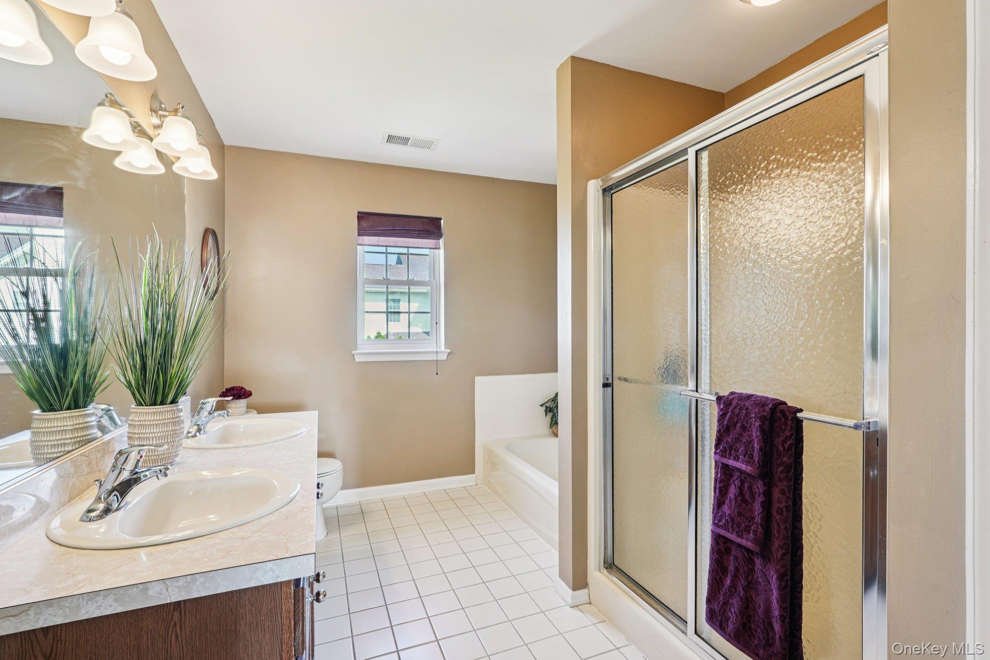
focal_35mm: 16
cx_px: 495
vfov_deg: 73.7
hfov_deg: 96.7
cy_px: 330
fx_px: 440
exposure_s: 1/6
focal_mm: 16
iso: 400
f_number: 9
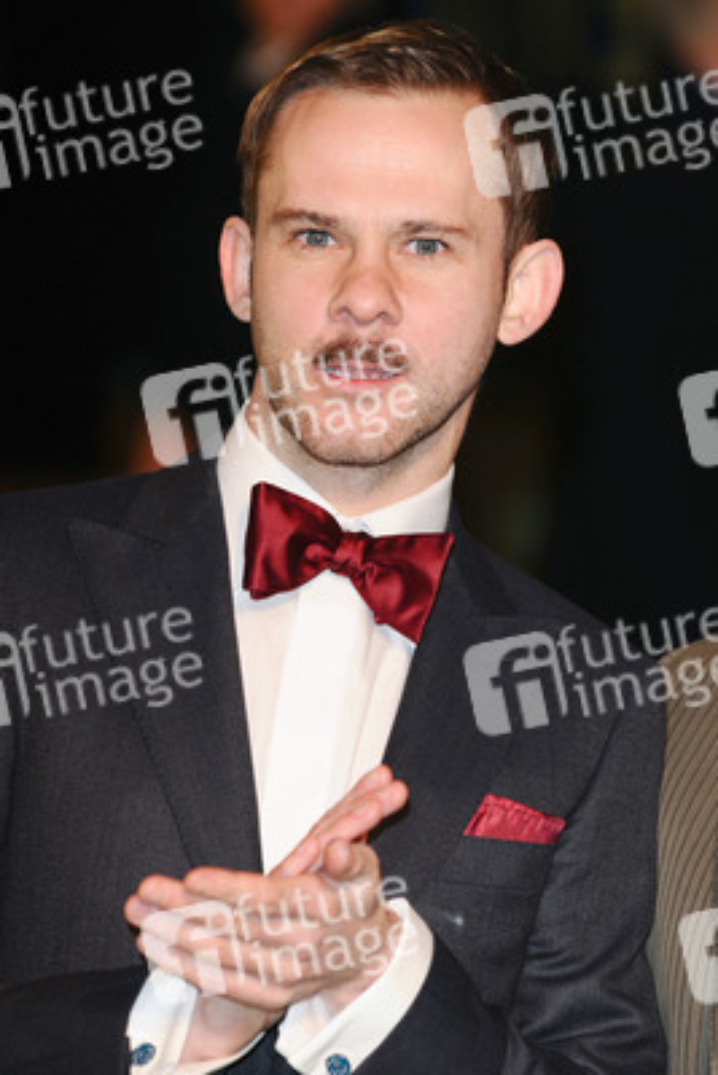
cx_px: 359
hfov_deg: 5.6
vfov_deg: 8.3
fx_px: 7397
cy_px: 538
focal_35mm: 248
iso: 320
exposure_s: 1/200
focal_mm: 165
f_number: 4.5
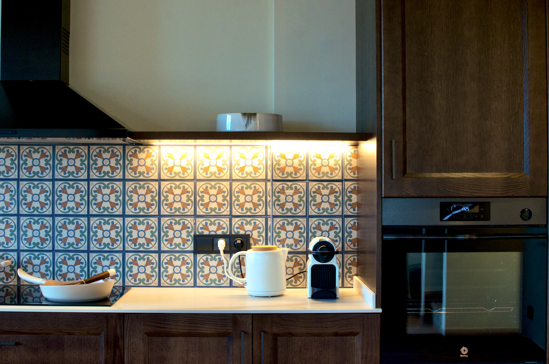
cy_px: 182
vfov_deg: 25.6
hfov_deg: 37.9
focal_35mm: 52
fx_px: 799
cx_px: 274
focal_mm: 35
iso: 1000
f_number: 7.1
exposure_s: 1/60
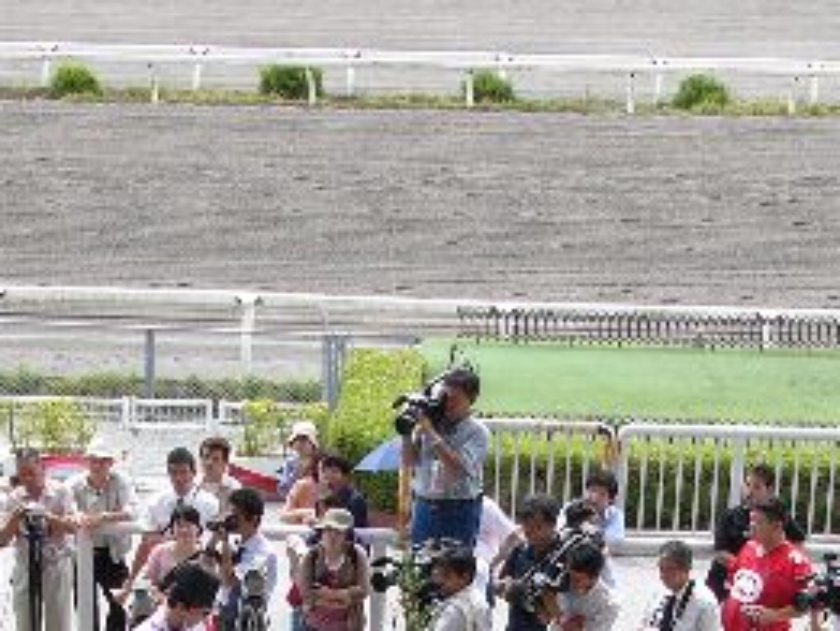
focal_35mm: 120
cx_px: 225
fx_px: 2913
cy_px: 760
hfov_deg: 16.3
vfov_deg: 12.1
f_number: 2.8
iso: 100
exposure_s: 1/1000
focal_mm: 8.1
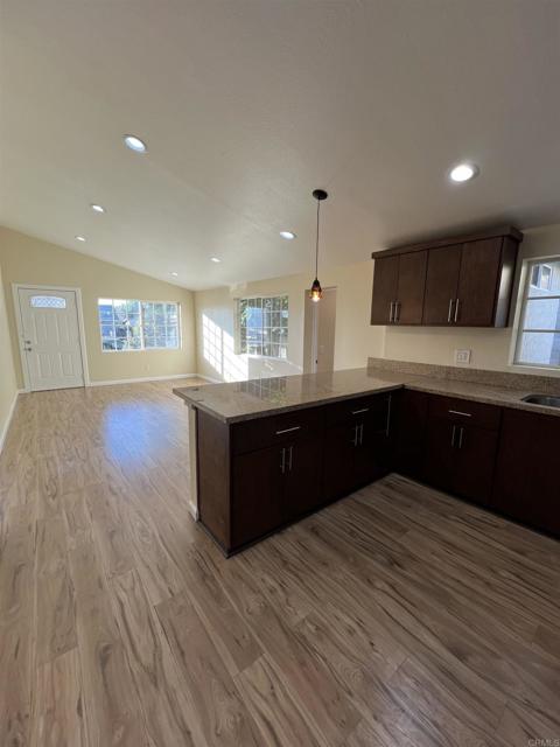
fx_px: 280
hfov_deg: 89.9
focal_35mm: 13
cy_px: 374
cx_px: 280
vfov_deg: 106.2
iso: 50
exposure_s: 1/120
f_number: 1.8
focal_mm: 1.57
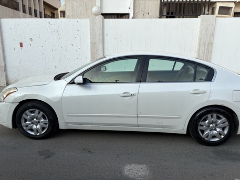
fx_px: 180
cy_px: 90
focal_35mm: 26
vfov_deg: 53.1
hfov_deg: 67.3
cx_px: 120
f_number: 1.6
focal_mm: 5.96
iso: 50
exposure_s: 1/1706
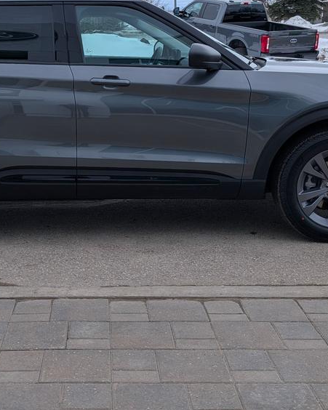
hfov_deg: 28.3
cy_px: 111
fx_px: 643
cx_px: 93
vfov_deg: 34.7
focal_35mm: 53
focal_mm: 6.9
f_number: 1.68
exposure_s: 1/2299
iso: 22
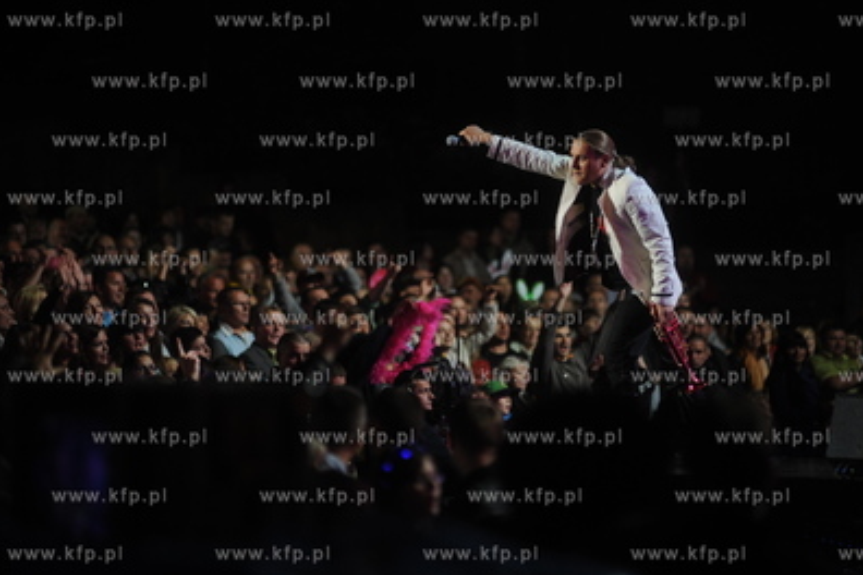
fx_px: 4842
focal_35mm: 202
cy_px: 288
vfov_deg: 6.8
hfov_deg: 10.2
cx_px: 434
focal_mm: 200
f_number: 2.8
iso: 800
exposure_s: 1/160
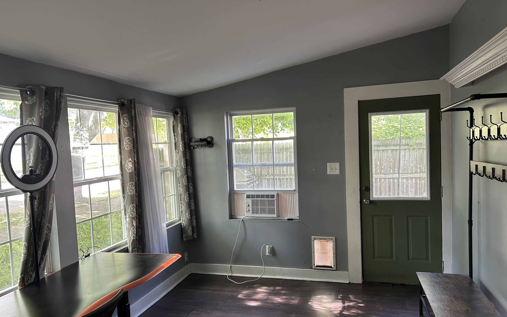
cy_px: 168
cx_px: 251
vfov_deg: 44.5
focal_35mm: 28
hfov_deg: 66.5
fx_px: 387
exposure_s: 1/70
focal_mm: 5.7
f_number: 1.5
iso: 125
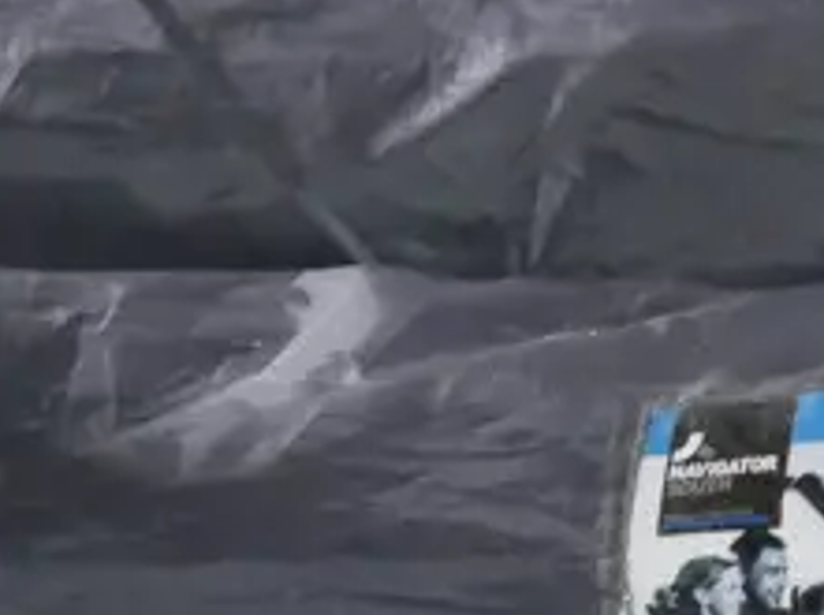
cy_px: 755
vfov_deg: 7.5
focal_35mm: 195
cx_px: 932
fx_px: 4634
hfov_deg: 10.0
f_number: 4.6
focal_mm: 21
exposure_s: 1/50
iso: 3200
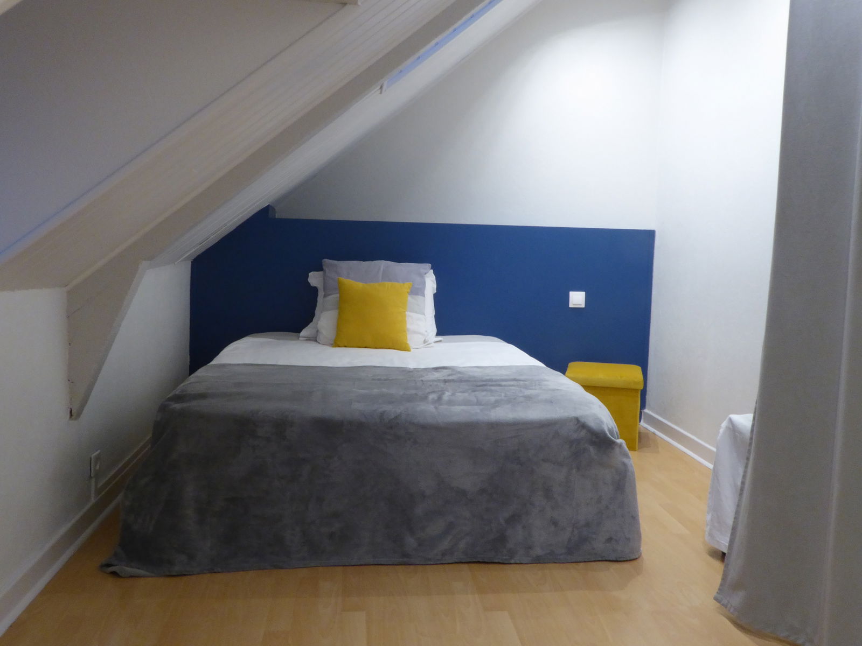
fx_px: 772
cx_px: 431
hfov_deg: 58.4
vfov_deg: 45.4
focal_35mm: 31
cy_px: 323
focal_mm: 5.4
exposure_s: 1/4
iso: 400
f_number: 8
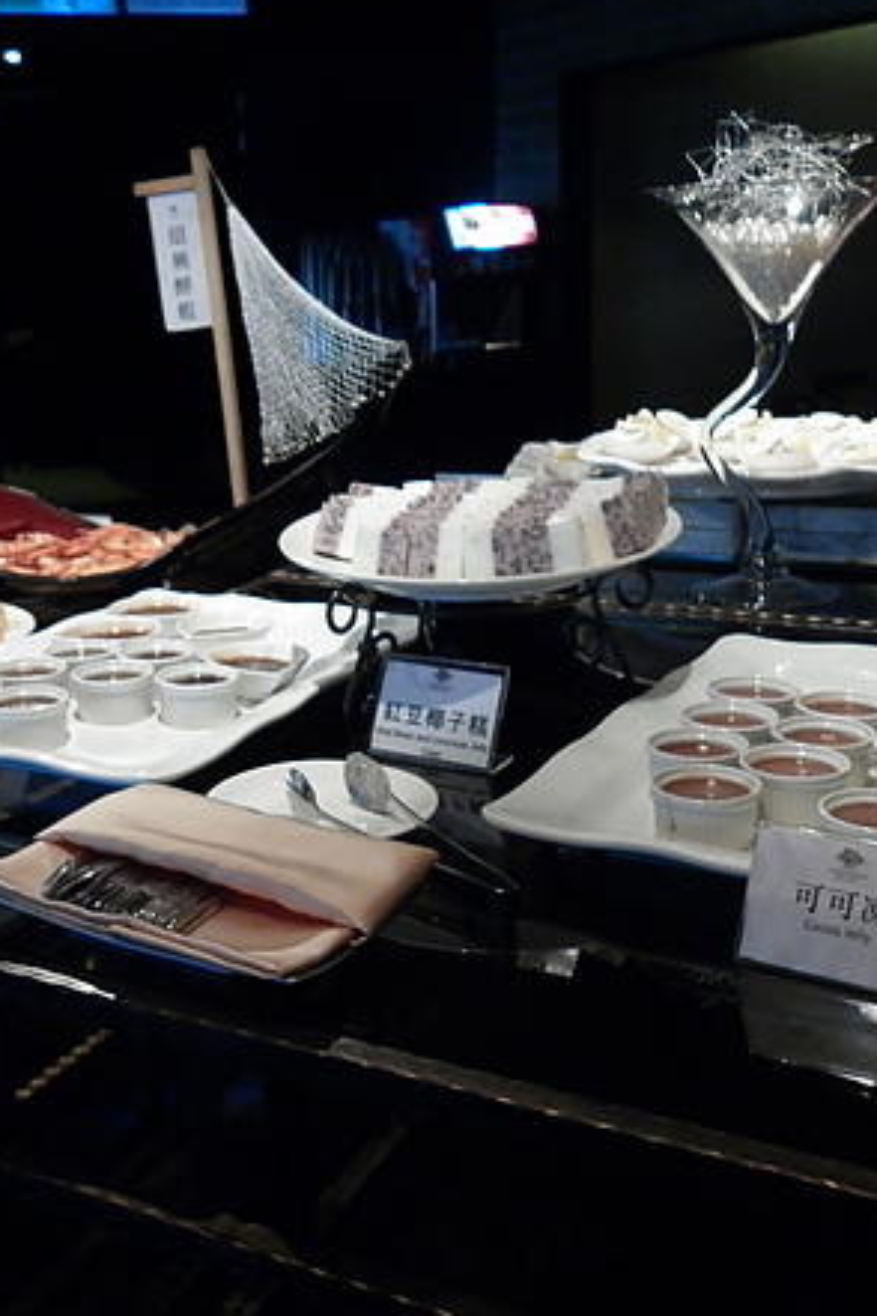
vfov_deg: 47.4
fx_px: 1498
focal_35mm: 41
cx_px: 260
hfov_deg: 32.2
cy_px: 654
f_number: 2.8
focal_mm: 5.3
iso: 200
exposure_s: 1/20
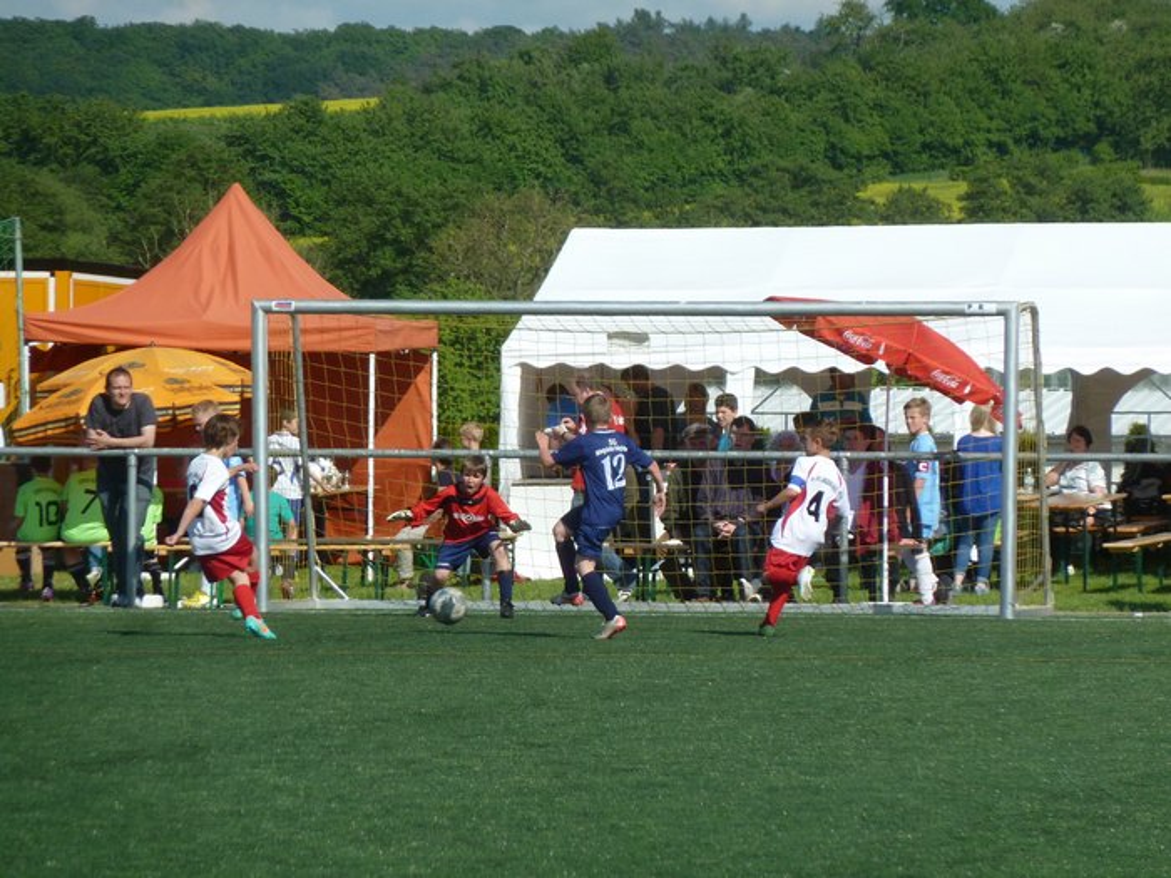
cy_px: 439
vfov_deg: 5.0
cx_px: 586
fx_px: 10148
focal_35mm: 300
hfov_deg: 6.6
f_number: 5.6
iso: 160
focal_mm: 49.2
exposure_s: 1/800
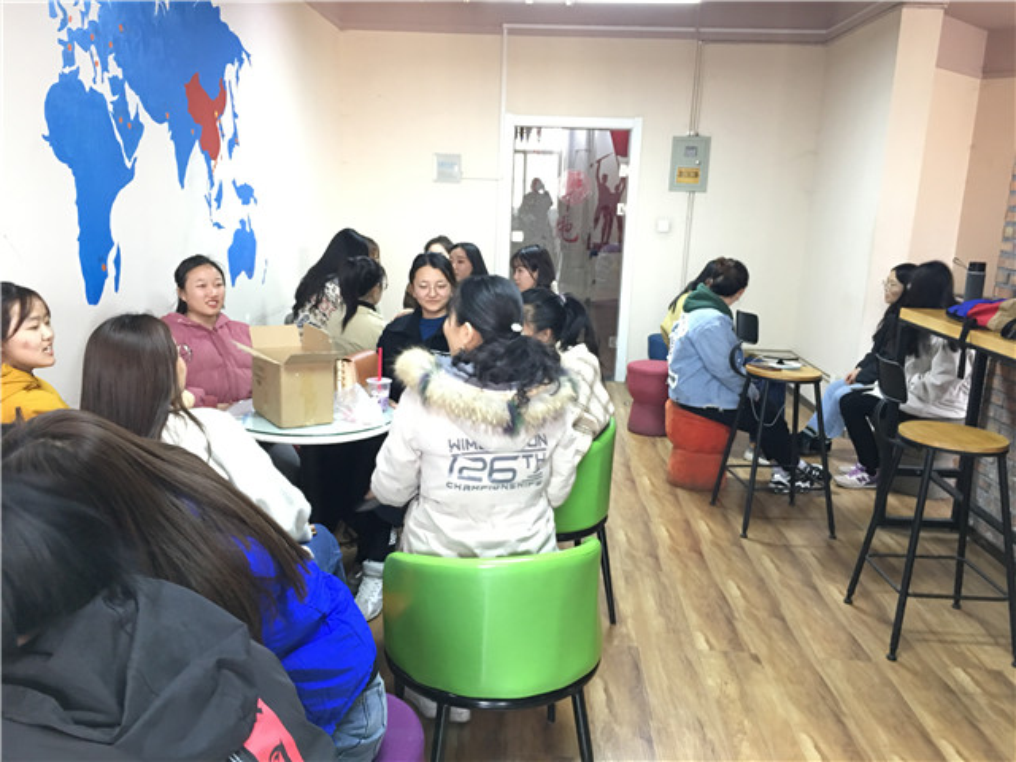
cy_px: 381
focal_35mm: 29
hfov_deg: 61.7
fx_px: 851
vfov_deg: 48.2
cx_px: 508
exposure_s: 1/10
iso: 100
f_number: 2.2
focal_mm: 4.15
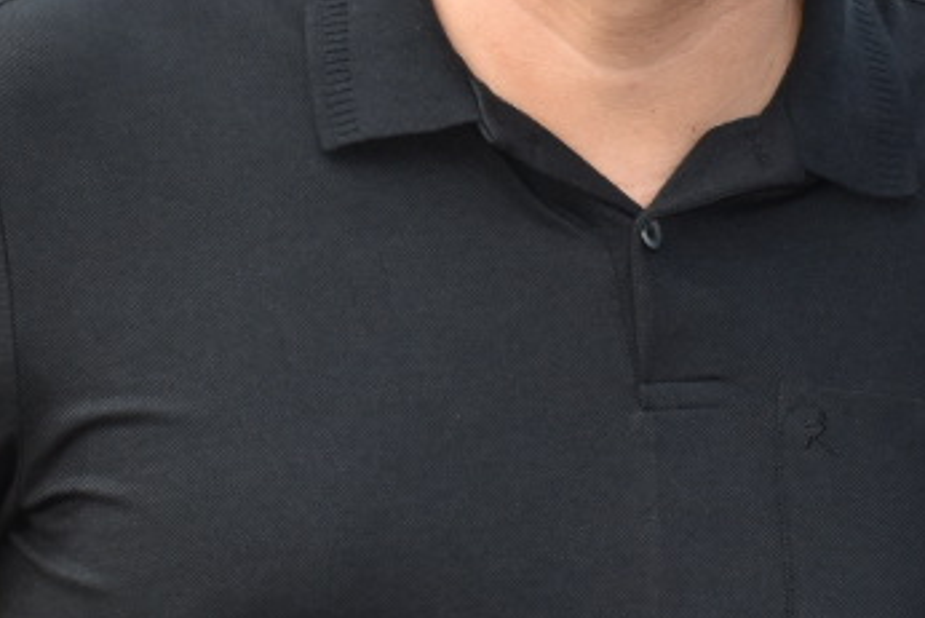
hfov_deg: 5.8
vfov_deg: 3.9
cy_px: 407
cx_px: 1302
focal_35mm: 351
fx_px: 9022
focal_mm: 50
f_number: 10
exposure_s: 1/125
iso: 400
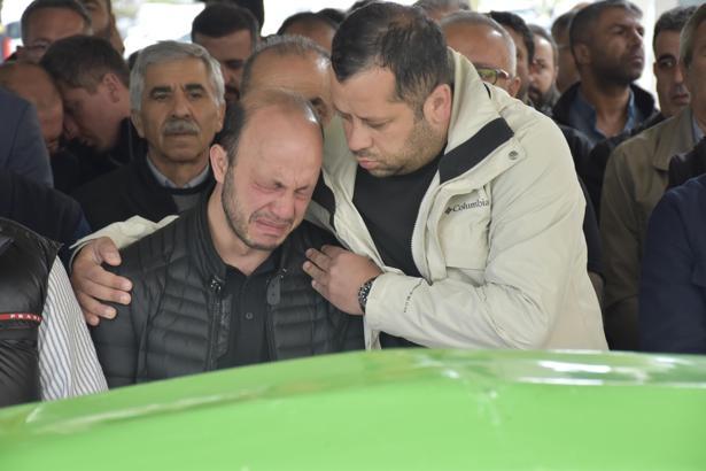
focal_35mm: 142
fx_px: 2794
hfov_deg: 14.4
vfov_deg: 9.6
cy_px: 236
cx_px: 353
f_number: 7.1
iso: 800
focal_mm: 95
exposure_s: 1/200
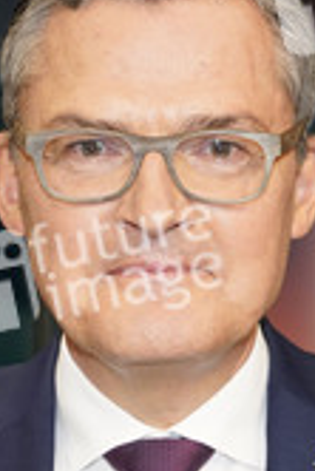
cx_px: 159
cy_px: 414
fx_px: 1951
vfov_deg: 13.7
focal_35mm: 149
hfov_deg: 9.2
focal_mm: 62
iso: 2000
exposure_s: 1/160
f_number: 5.6
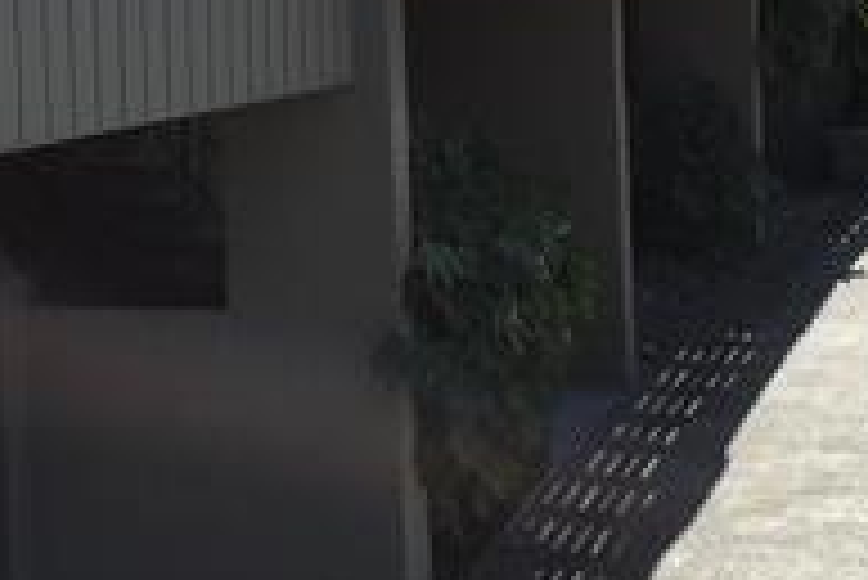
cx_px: 355
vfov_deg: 13.6
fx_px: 2413
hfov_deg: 20.4
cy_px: 103
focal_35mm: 100
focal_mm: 4.15
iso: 32
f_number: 2.2
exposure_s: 1/1799
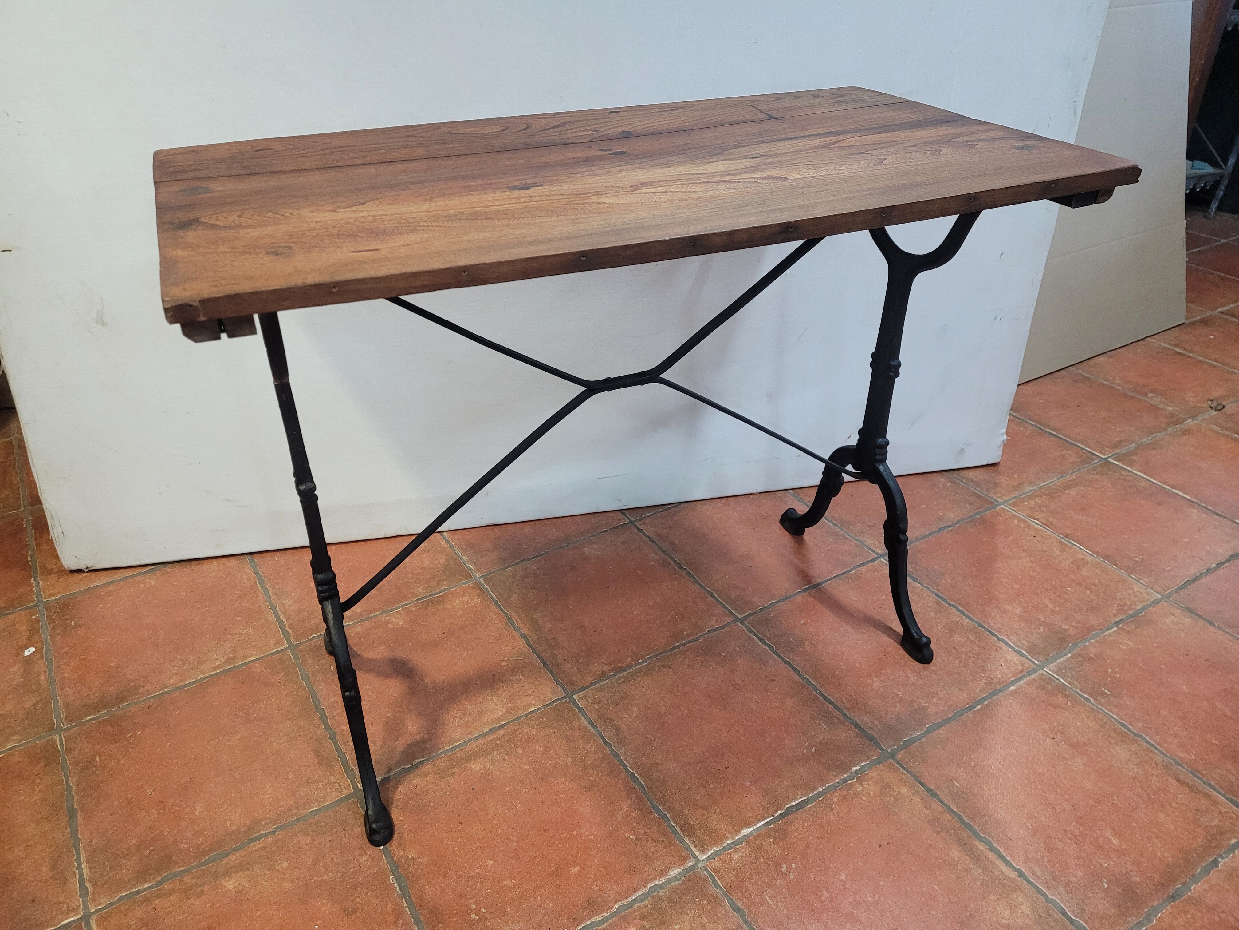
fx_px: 931
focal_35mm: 26
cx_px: 620
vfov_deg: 53.1
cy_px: 465
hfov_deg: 67.3
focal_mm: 5.4
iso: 400
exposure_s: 1/50
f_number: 1.8
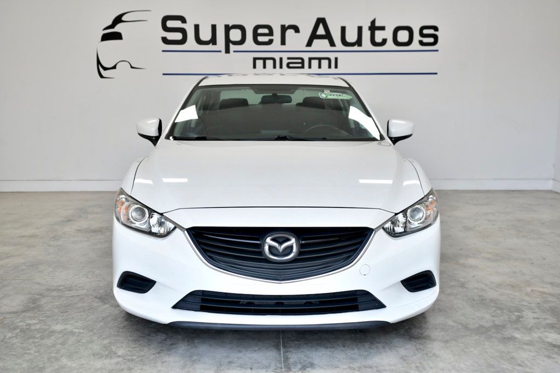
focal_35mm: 40
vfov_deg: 33.4
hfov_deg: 48.5
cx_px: 280
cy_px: 186
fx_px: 622
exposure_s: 1/800
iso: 800
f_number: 4.5
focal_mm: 40
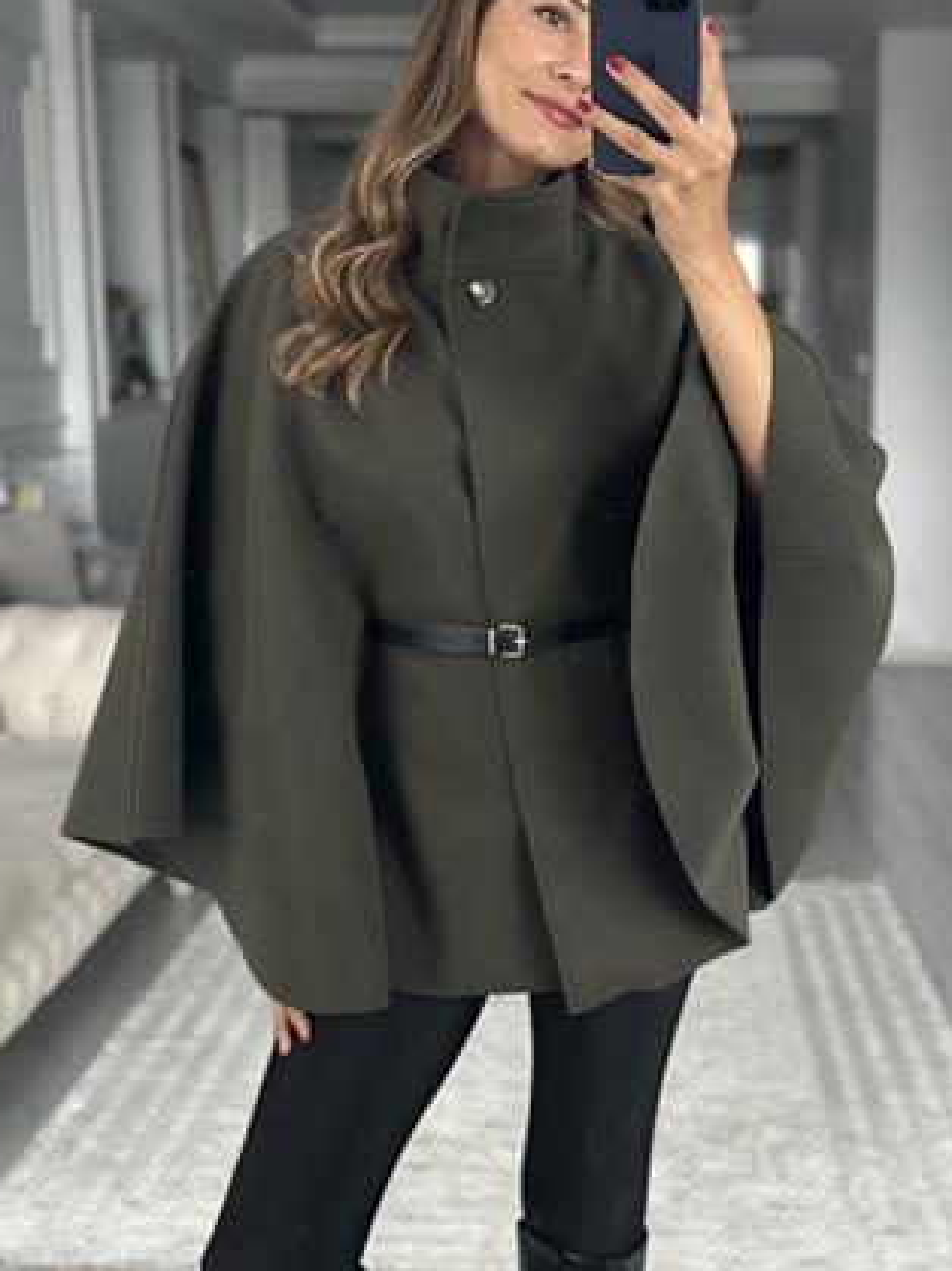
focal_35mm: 58
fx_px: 2128
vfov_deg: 33.2
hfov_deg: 25.2
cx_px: 528
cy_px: 561
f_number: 1.78
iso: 640
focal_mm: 6.86
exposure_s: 1/40
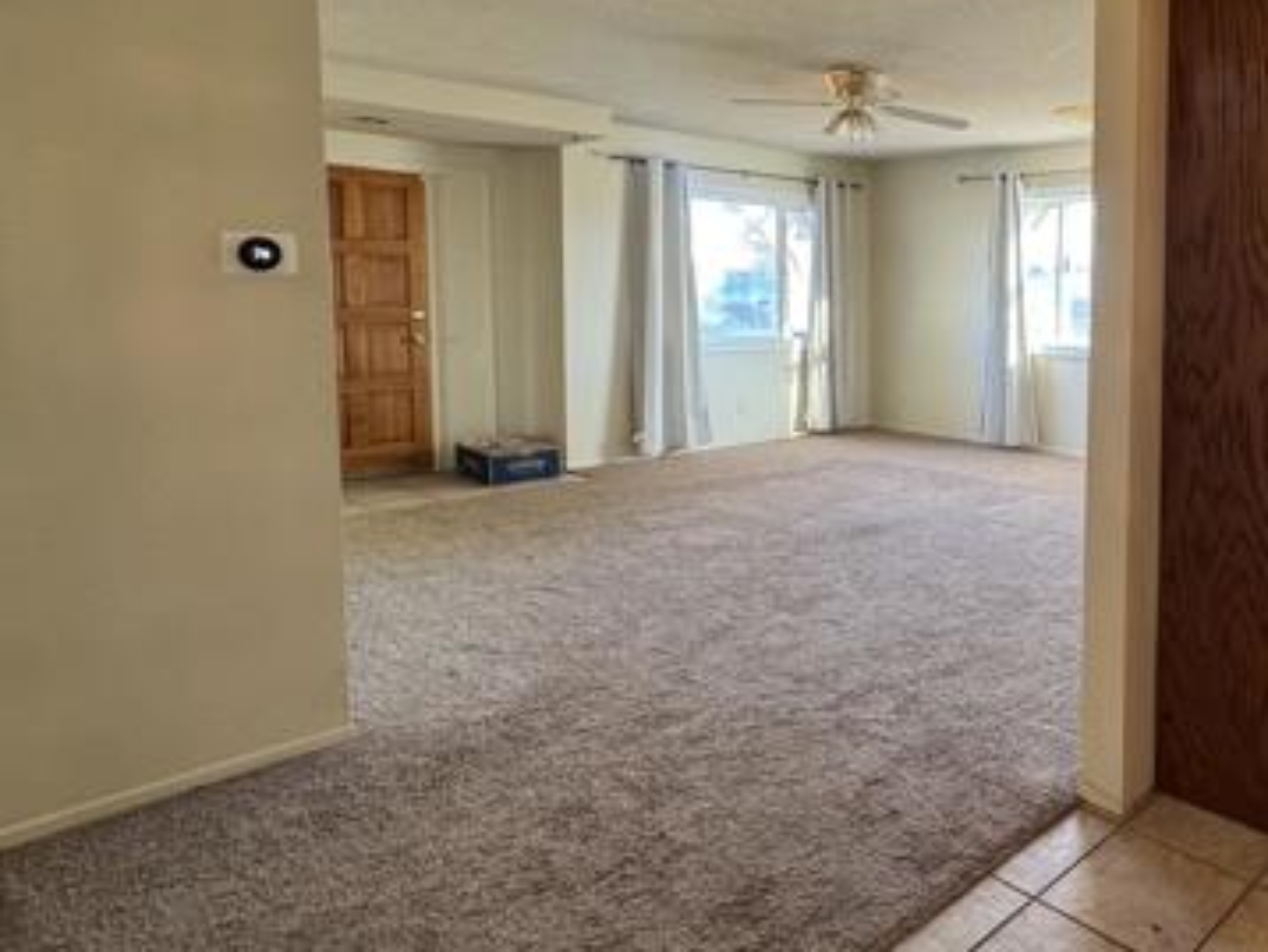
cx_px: 1048
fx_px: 916
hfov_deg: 62.3
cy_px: 357
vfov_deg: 54.3
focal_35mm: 25
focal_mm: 2.22
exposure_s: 1/60
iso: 200
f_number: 2.2
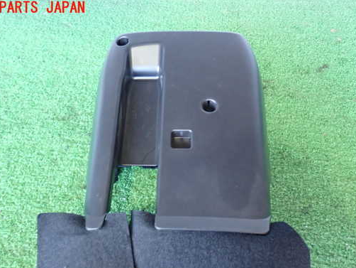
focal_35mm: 43
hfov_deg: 43.8
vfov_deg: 33.5
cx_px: 169
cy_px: 159
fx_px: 442
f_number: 2.5
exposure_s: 1/40
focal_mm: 6.37
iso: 500
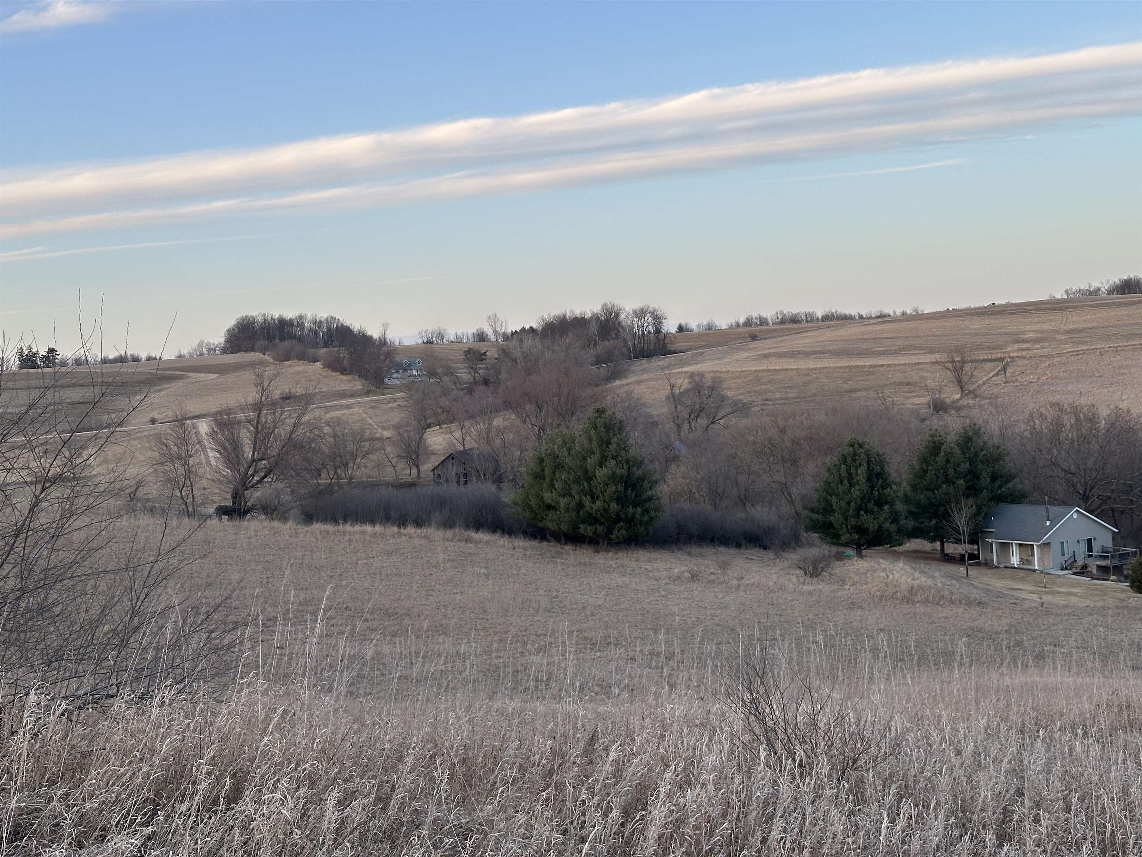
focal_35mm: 48
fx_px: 1584
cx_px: 571
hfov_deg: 39.7
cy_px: 428
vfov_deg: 30.3
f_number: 1.78
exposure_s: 1/541
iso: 64
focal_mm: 6.86
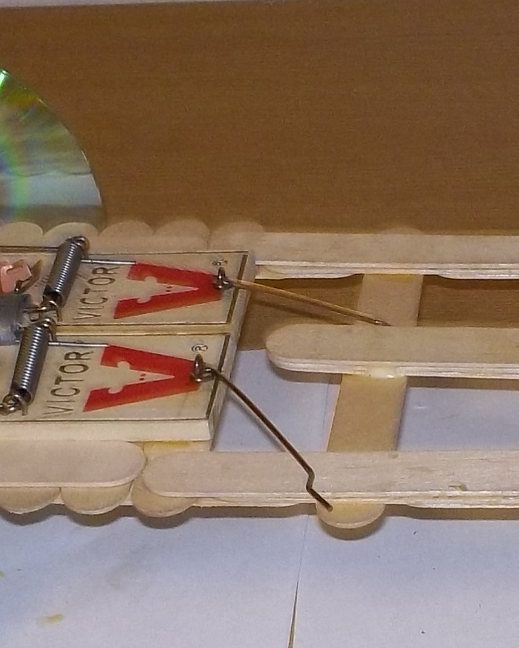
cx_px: 311
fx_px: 1844
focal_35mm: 96
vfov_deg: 20.0
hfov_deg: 16.0
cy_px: 308
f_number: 3.3
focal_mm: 4.1
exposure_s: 1/30
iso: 160
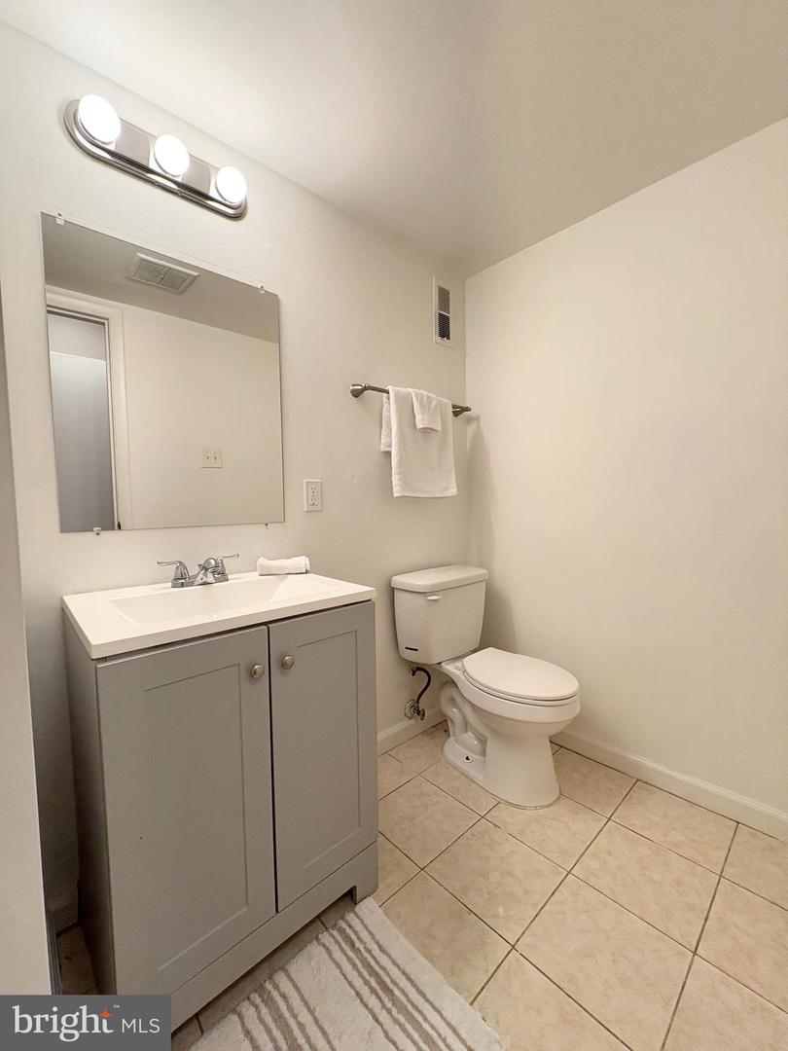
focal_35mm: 14
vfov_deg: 102.1
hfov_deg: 85.7
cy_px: 526
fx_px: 425
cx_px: 394
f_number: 2.2
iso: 125
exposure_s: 1/120
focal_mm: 2.22
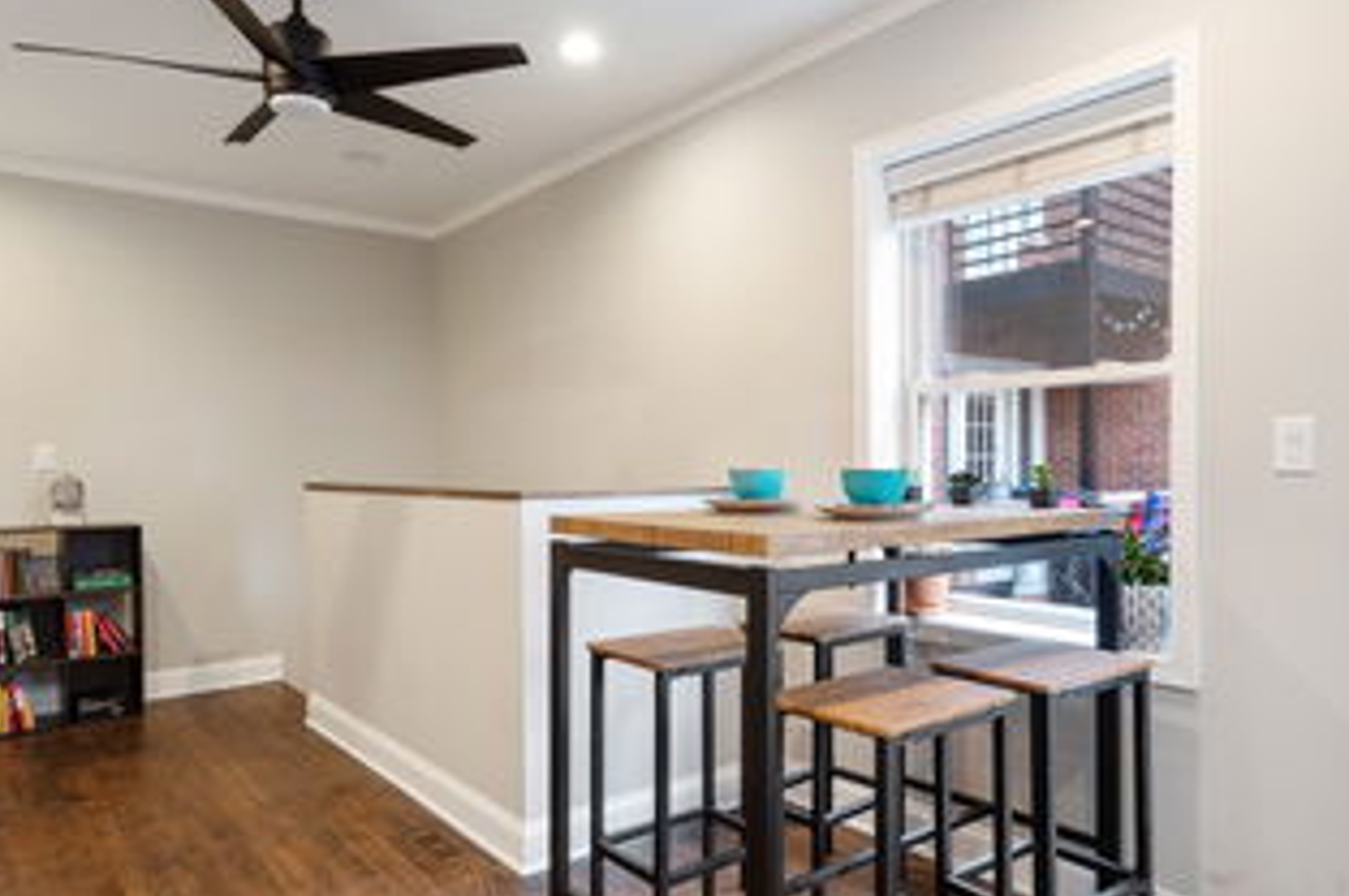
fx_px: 861
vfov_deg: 55.0
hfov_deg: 76.2
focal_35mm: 23
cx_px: 677
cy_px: 454
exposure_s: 1.3
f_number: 11
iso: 100
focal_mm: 10
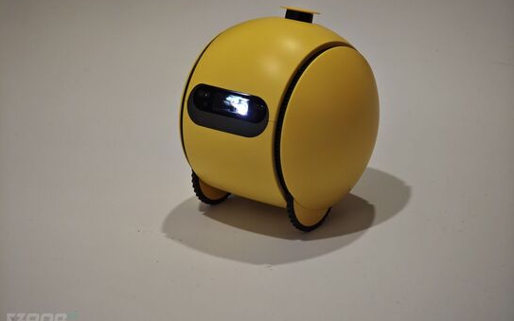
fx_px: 1792
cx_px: 257
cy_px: 138
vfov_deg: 10.2
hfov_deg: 16.3
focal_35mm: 128
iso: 1250
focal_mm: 19.4
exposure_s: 1/60
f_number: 2.5
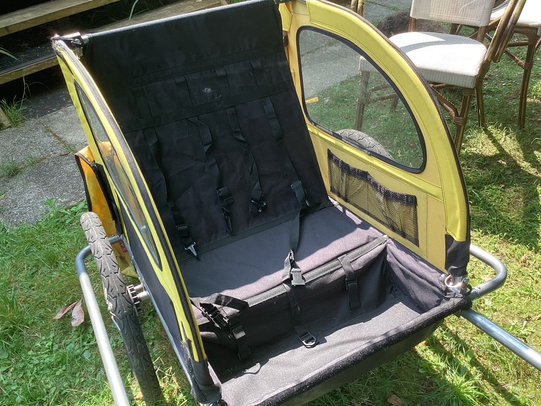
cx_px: 270
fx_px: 484
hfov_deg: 58.4
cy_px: 203
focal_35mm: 31
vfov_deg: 45.4
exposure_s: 1/120
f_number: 2.4
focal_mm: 3.3
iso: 40
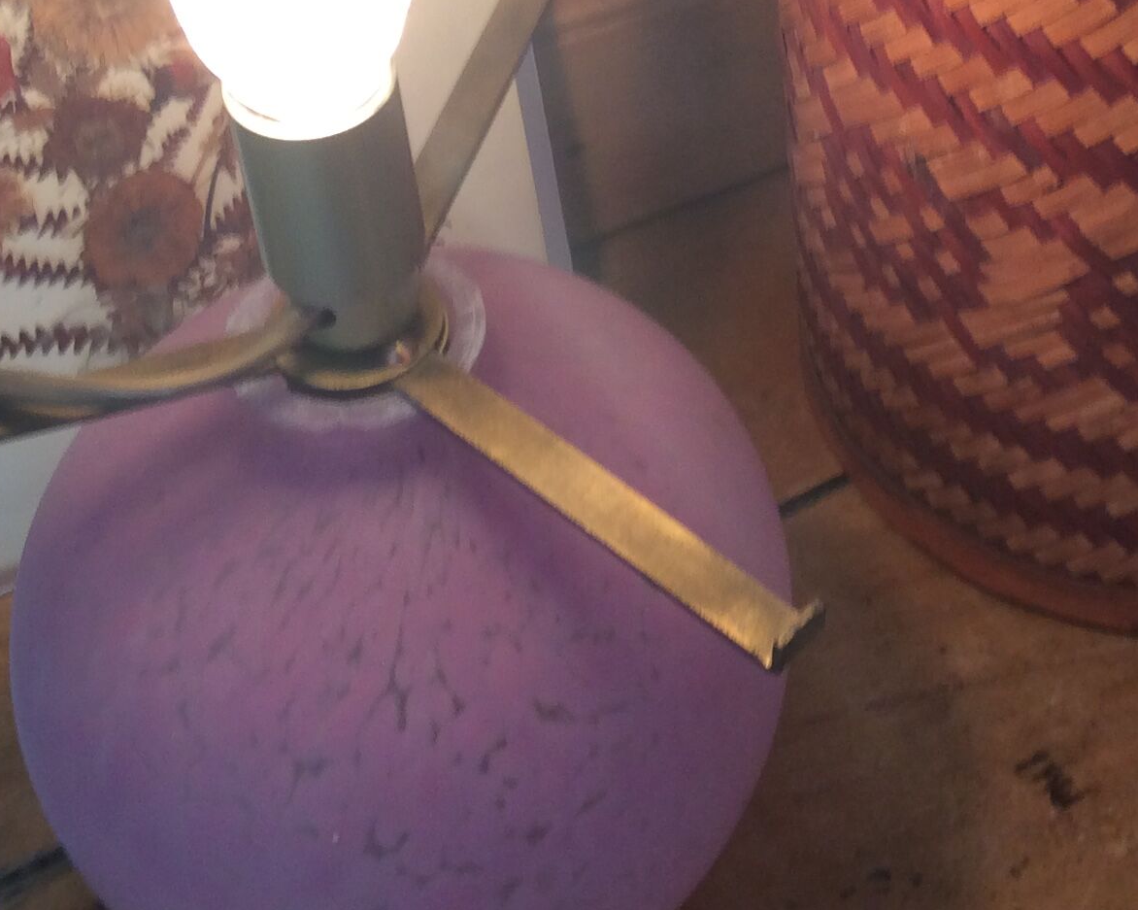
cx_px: 845
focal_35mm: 69
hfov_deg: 27.2
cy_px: 144
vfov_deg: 21.8
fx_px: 2323
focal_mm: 3.3
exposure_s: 1/24
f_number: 2.4
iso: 40
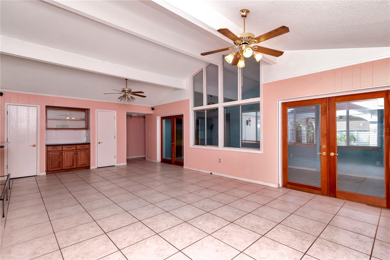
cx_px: 195
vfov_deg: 72.0
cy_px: 130
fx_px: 179
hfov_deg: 95.0
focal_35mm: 16
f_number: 7.1
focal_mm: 11
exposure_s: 1/80
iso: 800
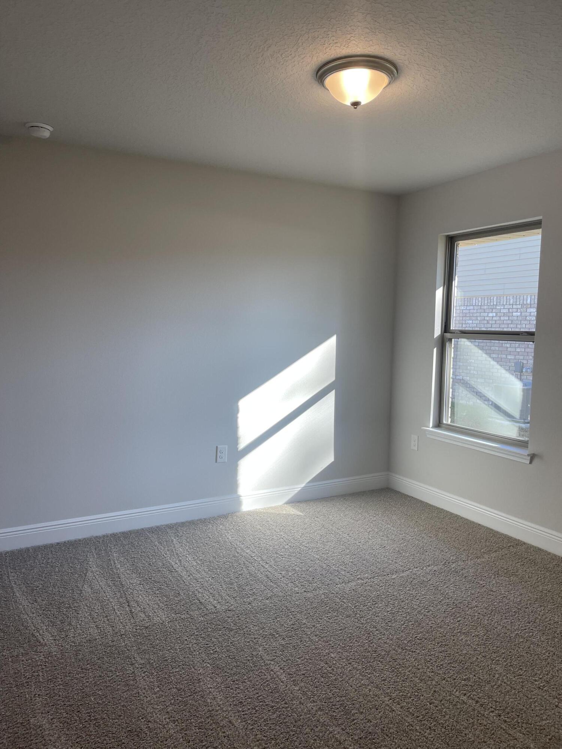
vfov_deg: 69.4
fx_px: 541
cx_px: 281
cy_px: 374
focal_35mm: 25
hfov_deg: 54.9
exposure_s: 1/120
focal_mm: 5.1
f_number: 1.6
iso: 50
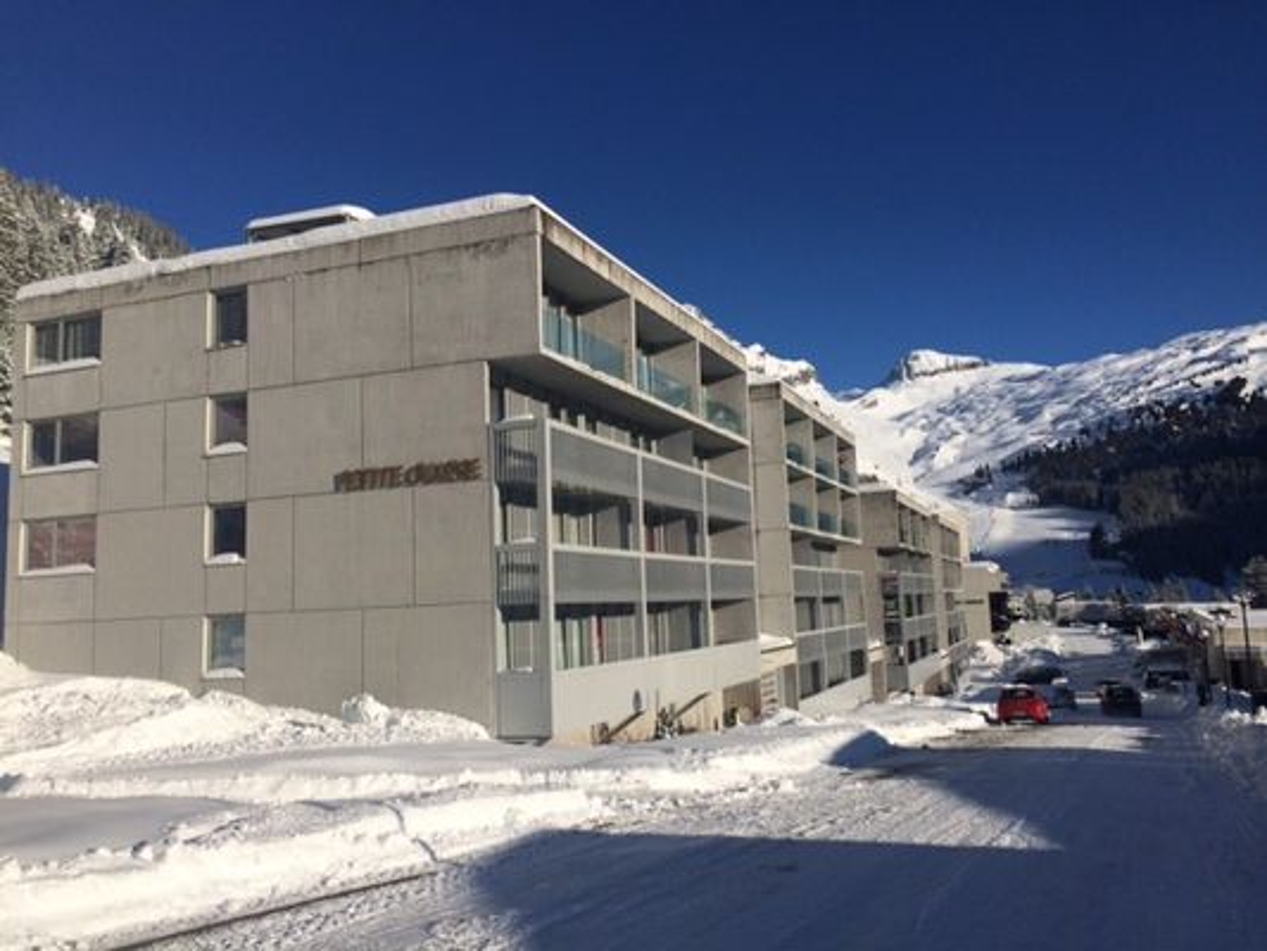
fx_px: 1062
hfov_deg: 61.6
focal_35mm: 29
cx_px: 634
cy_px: 476
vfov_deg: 48.2
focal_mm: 4.15
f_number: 2.2
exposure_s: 1/5128
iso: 32
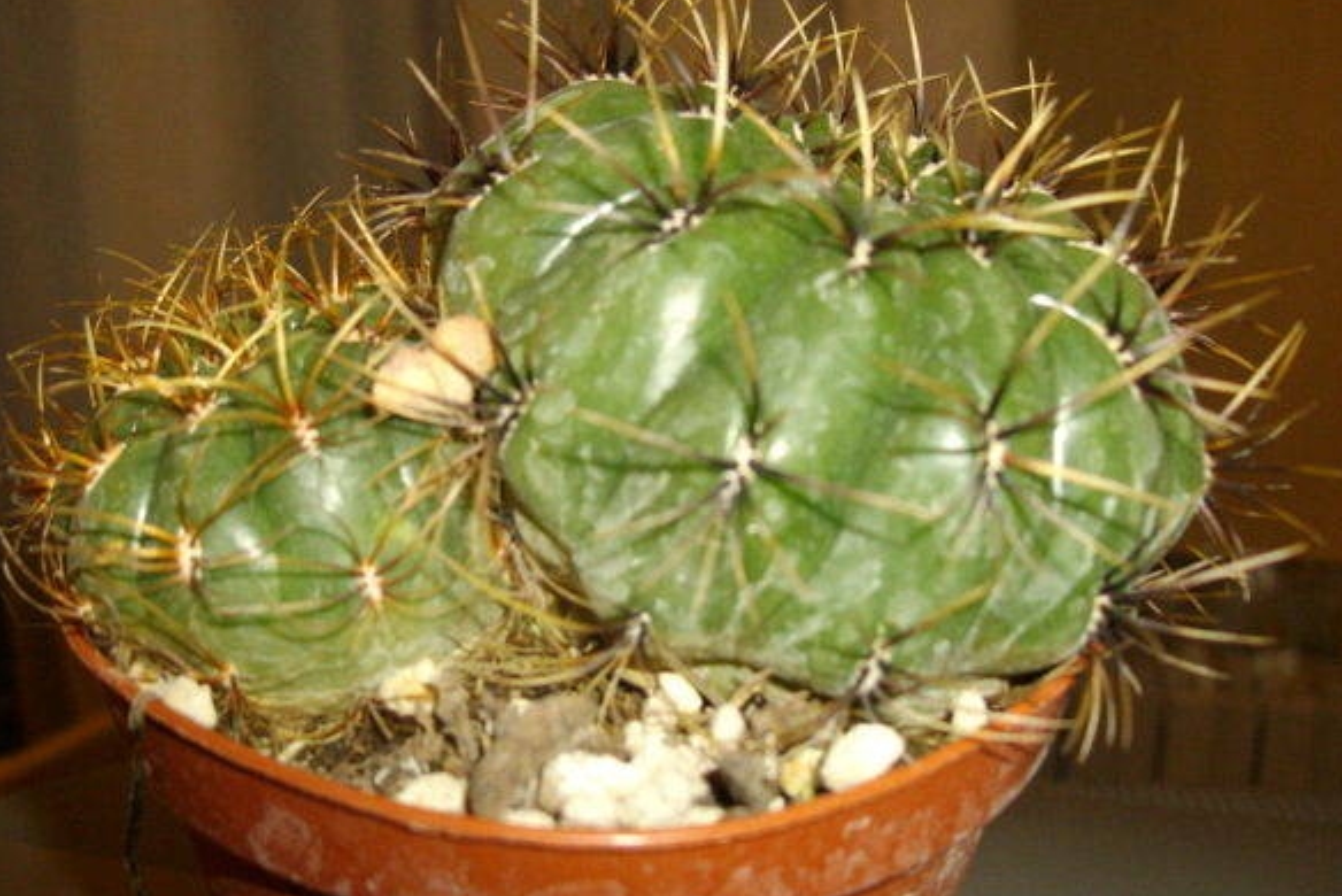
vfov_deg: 32.6
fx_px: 1529
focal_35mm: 41
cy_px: 386
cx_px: 616
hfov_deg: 47.3
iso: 160
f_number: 2.7
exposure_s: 1/50
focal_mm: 6
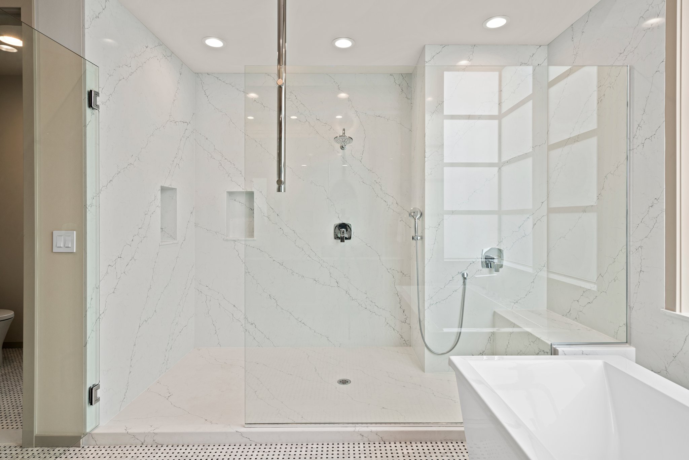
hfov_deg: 86.9
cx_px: 344
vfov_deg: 64.6
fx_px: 364
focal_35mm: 19
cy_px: 230
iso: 320
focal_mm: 19
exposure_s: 1/3
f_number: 8
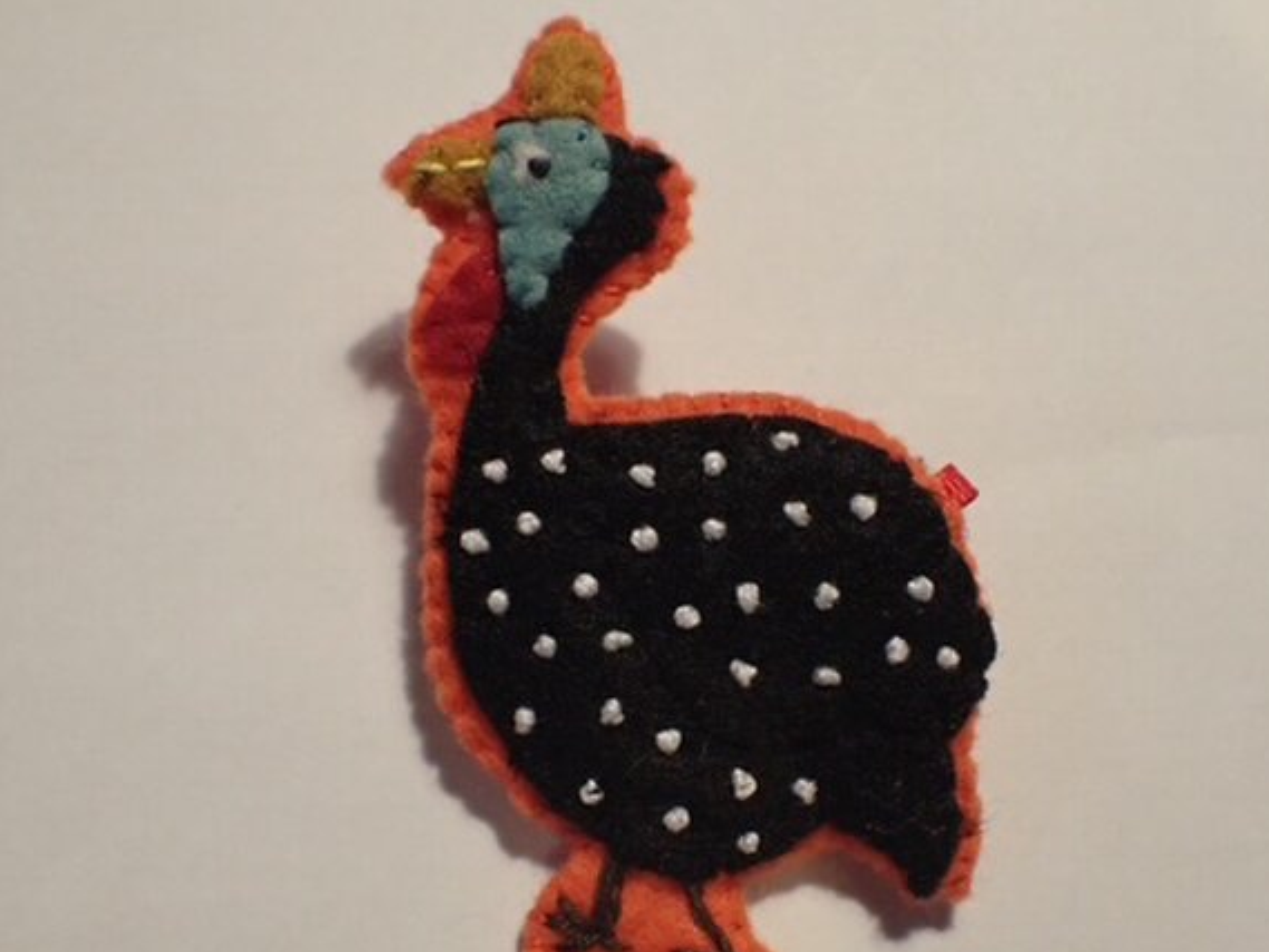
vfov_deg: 32.1
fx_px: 1650
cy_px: 569
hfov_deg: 42.1
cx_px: 646
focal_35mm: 45
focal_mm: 5.4
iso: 800
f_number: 2.3
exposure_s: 1/125
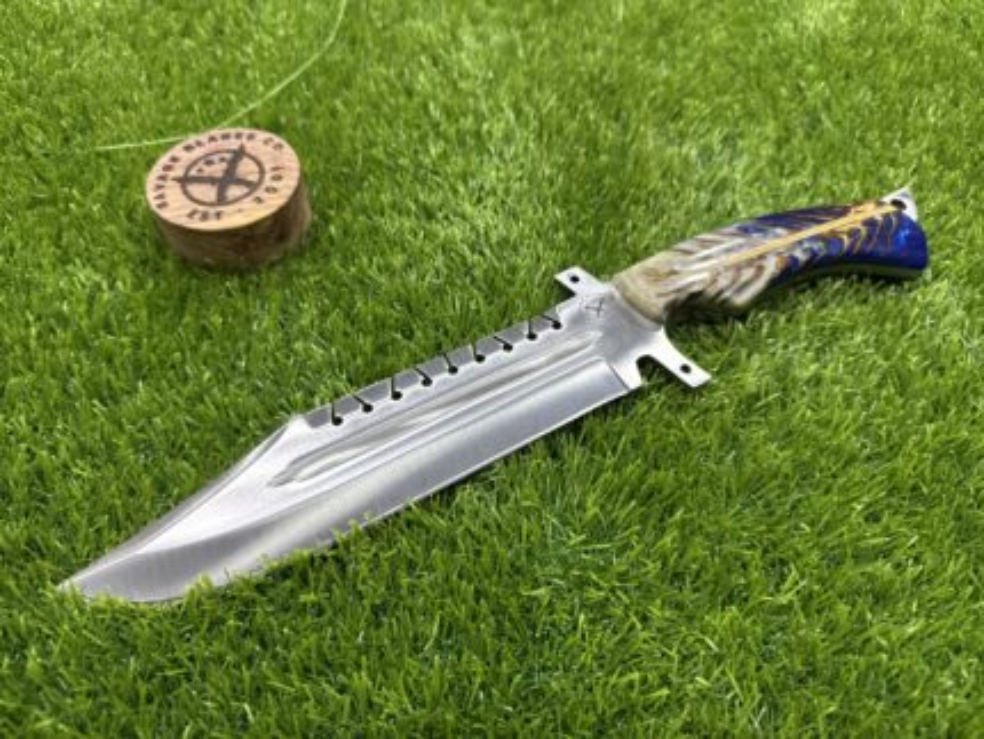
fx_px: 683
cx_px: 492
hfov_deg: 71.6
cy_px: 370
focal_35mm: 24
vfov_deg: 56.9
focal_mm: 6.76
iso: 400
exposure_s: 1/50
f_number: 1.78
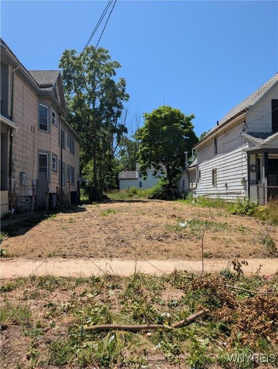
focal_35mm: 24
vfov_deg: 71.5
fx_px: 256
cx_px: 139
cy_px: 184
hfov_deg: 56.9
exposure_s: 1/1221
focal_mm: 6.9
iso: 21
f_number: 1.68
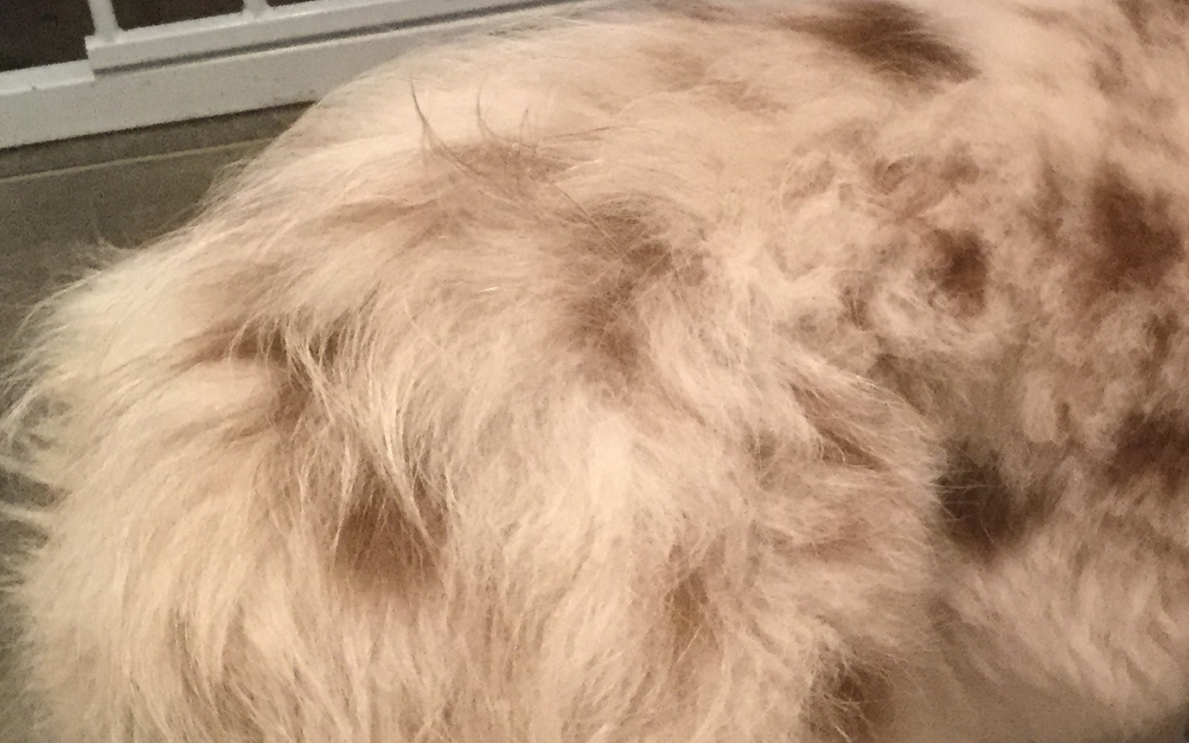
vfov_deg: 16.7
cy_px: 423
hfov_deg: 25.5
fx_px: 2527
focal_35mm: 78
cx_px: 1114
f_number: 2.4
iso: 200
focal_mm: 3.3
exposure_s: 1/17
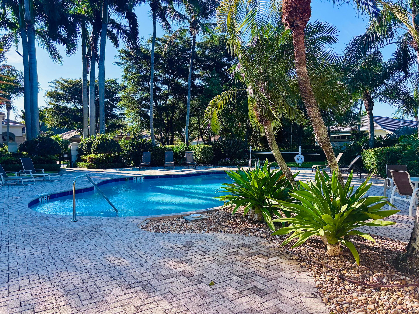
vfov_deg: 53.1
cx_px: 210
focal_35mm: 26
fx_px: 315
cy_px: 157
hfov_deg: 67.3
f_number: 1.6
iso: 50
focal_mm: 5.96
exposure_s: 1/887
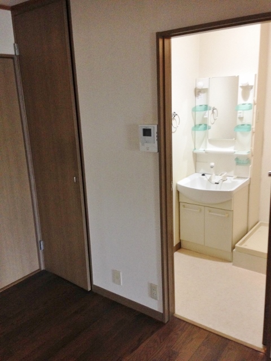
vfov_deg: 55.4
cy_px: 180
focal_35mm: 33
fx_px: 344
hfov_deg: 42.9
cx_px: 136
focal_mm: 4.12
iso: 250
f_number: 2.4
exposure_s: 1/20
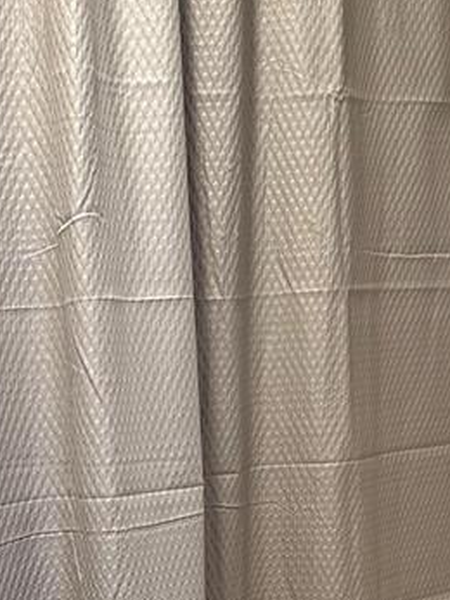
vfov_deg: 21.6
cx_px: 201
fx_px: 1440
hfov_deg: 17.8
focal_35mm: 83
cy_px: 750
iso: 160
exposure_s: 1/60
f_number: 1.78
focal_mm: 6.86
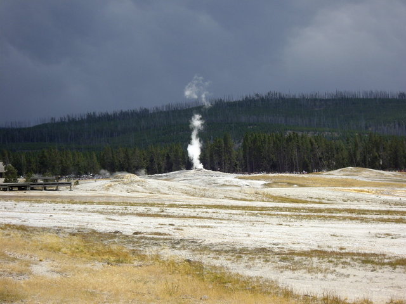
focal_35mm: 114
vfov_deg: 13.0
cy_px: 152
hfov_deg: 17.3
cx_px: 203
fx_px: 1337
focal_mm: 18.6
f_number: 5.2
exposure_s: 1/250
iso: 50
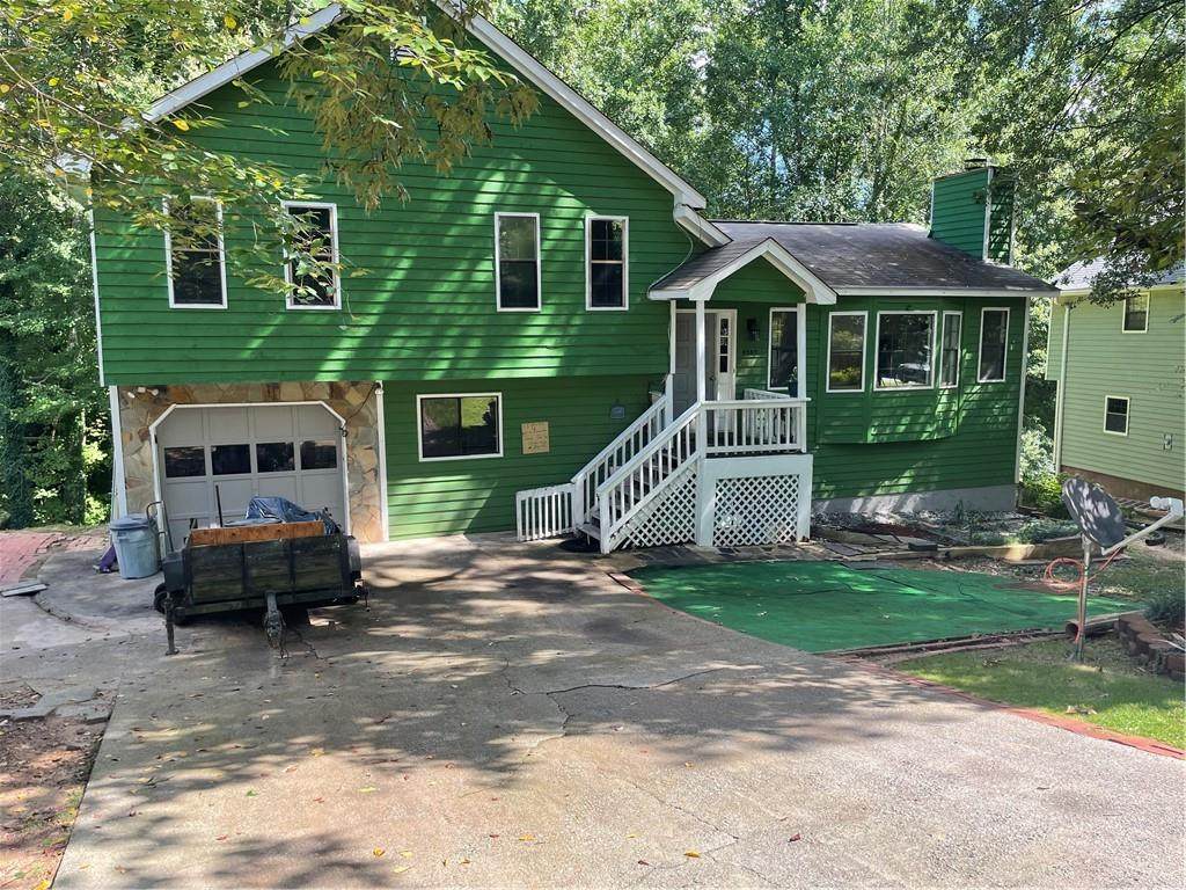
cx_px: 593
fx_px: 891
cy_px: 445
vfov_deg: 53.1
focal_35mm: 26
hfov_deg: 67.3
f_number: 1.6
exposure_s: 1/349
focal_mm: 4.2
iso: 32
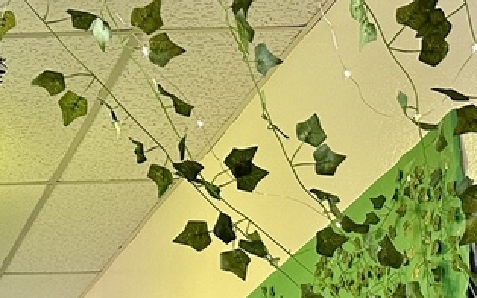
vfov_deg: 14.5
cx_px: -182
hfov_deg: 21.8
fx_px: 1079
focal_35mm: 83
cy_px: 465
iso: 200
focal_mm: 6.86
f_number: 1.78
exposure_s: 1/120
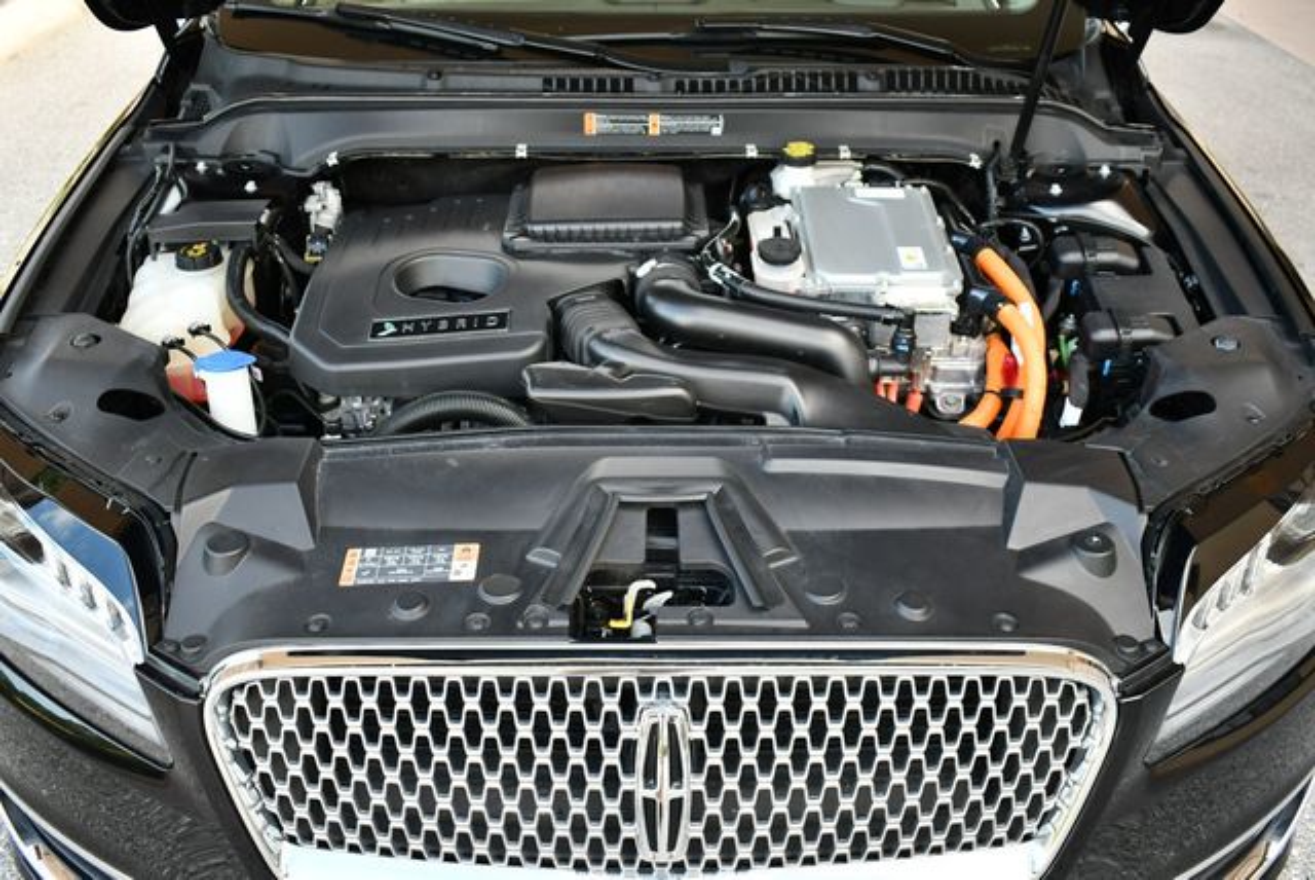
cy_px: 440
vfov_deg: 36.9
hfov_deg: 53.1
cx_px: 658
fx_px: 1316
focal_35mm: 36
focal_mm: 18
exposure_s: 1/250
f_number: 3.5
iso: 450
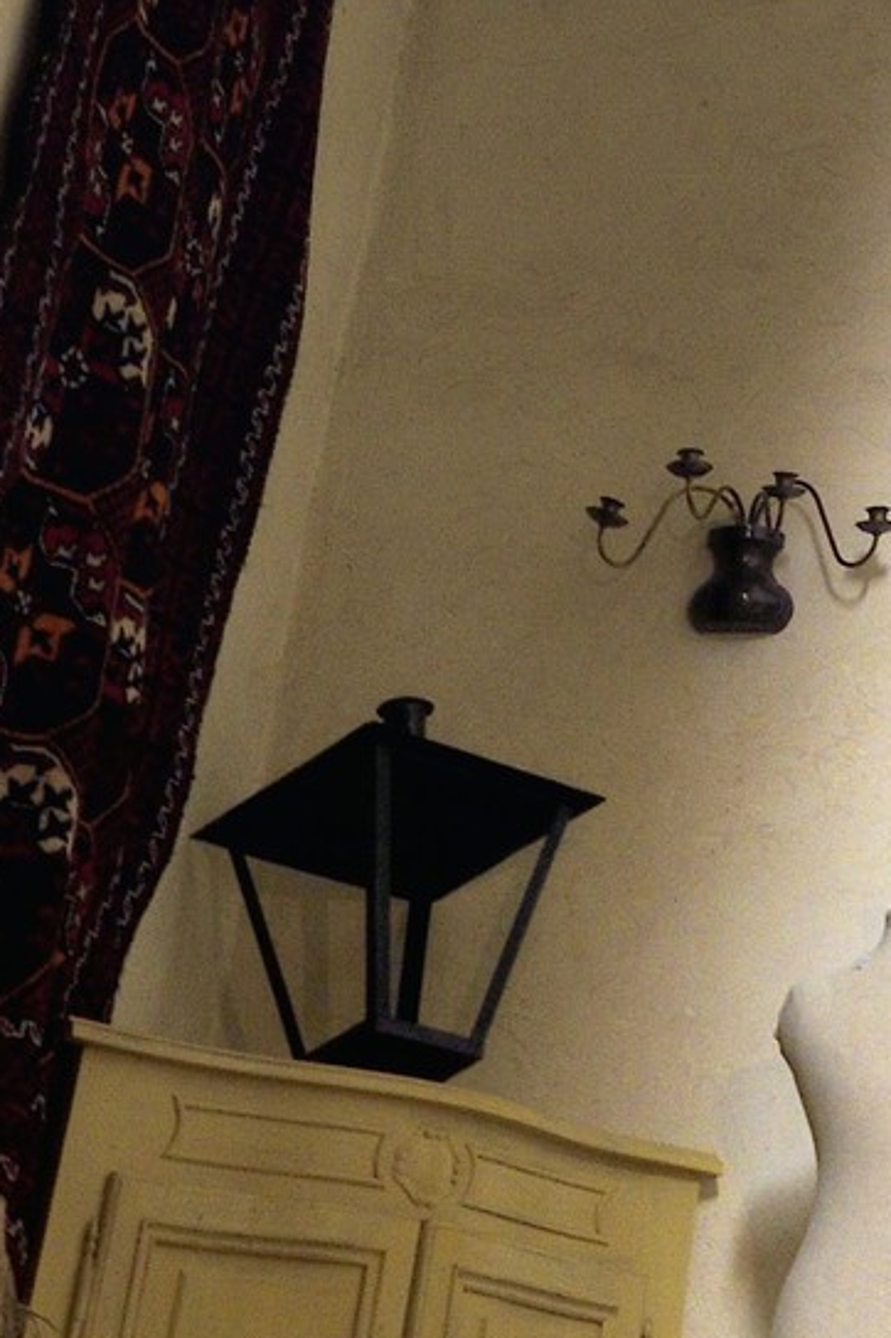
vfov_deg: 16.7
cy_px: -904
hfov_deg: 11.9
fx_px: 3940
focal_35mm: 106
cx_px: 1600
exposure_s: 1/20
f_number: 7.1
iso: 800
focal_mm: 24
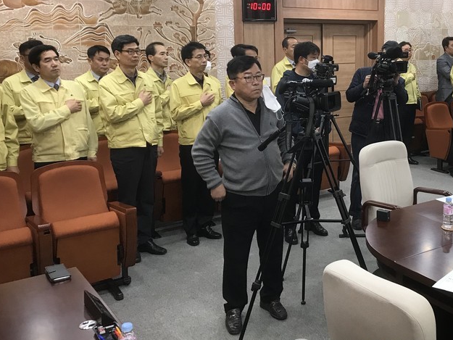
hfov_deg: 42.5
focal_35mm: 43
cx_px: 339
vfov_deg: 33.4
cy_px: 119
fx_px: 563
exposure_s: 1/30
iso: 32
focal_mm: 3.99
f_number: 1.8
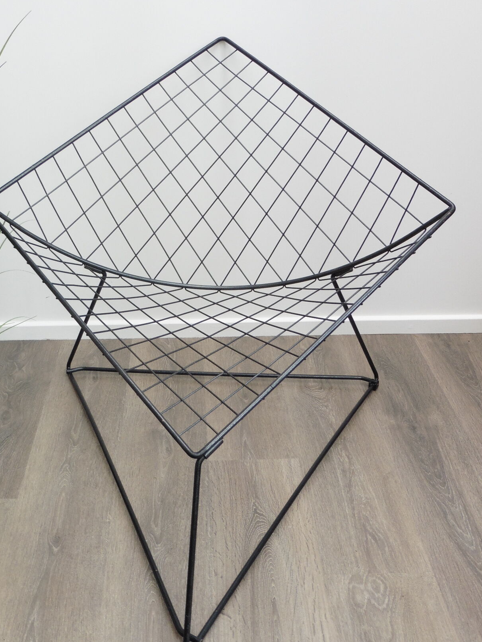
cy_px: 268
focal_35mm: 38
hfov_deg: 37.6
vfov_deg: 48.8
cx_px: 191
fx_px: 705
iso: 100
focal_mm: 5.4
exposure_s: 1/80
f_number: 3.6
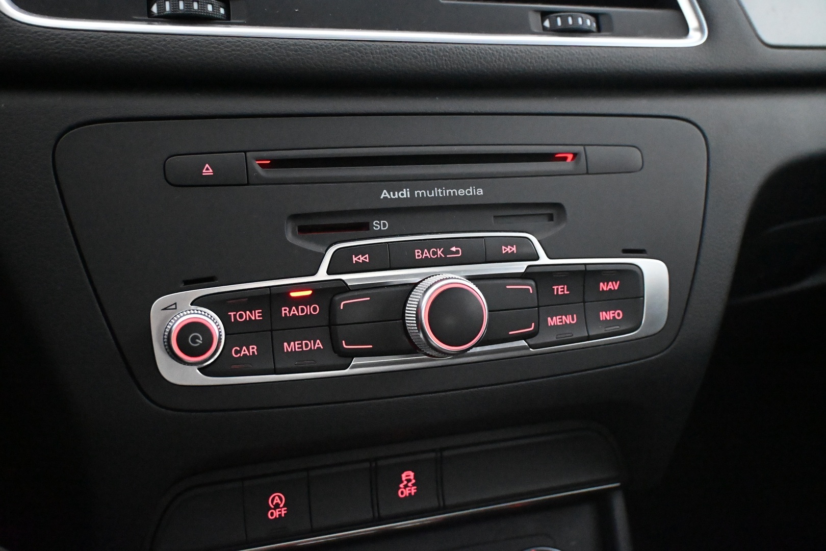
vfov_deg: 38.4
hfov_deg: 55.1
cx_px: 413
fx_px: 792
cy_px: 276
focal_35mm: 34
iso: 12800
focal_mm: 23
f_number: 4.2
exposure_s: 1/60
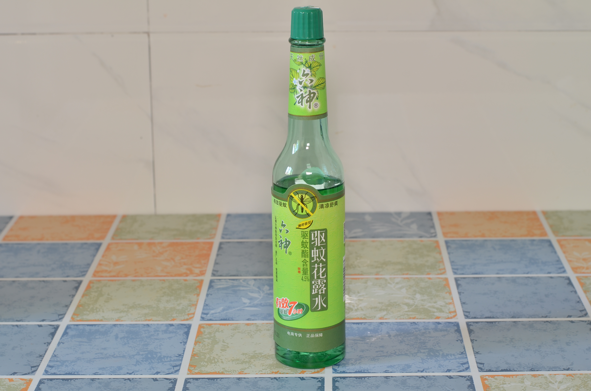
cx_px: 296
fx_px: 1229
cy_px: 196
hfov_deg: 27.0
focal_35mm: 75
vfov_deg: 18.1
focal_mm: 50
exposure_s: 1/2.5
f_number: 8
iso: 100
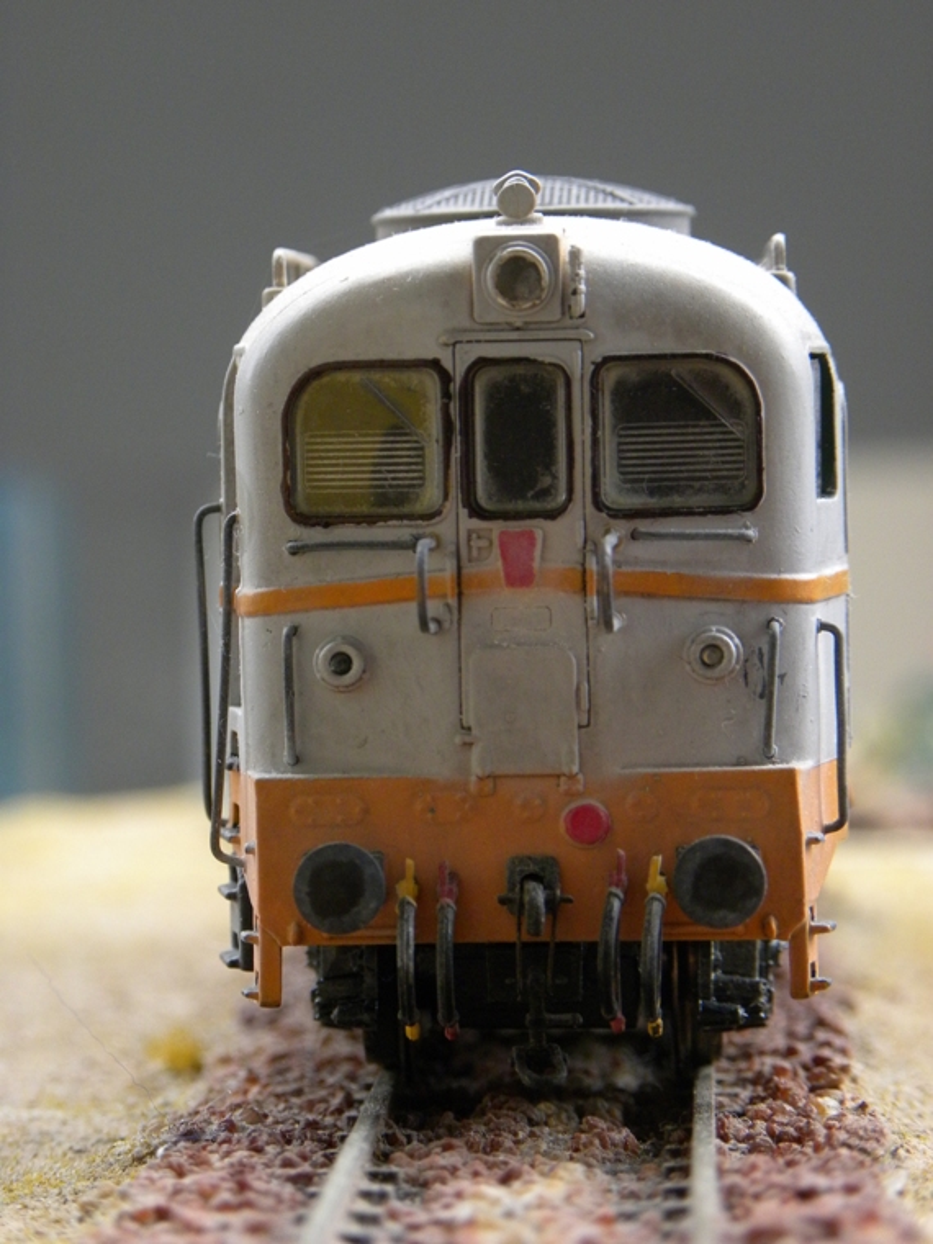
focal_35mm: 162
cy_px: 622
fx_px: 5822
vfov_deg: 12.2
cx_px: 466
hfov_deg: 9.2
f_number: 4.5
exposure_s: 1/60
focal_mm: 28.8
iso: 260
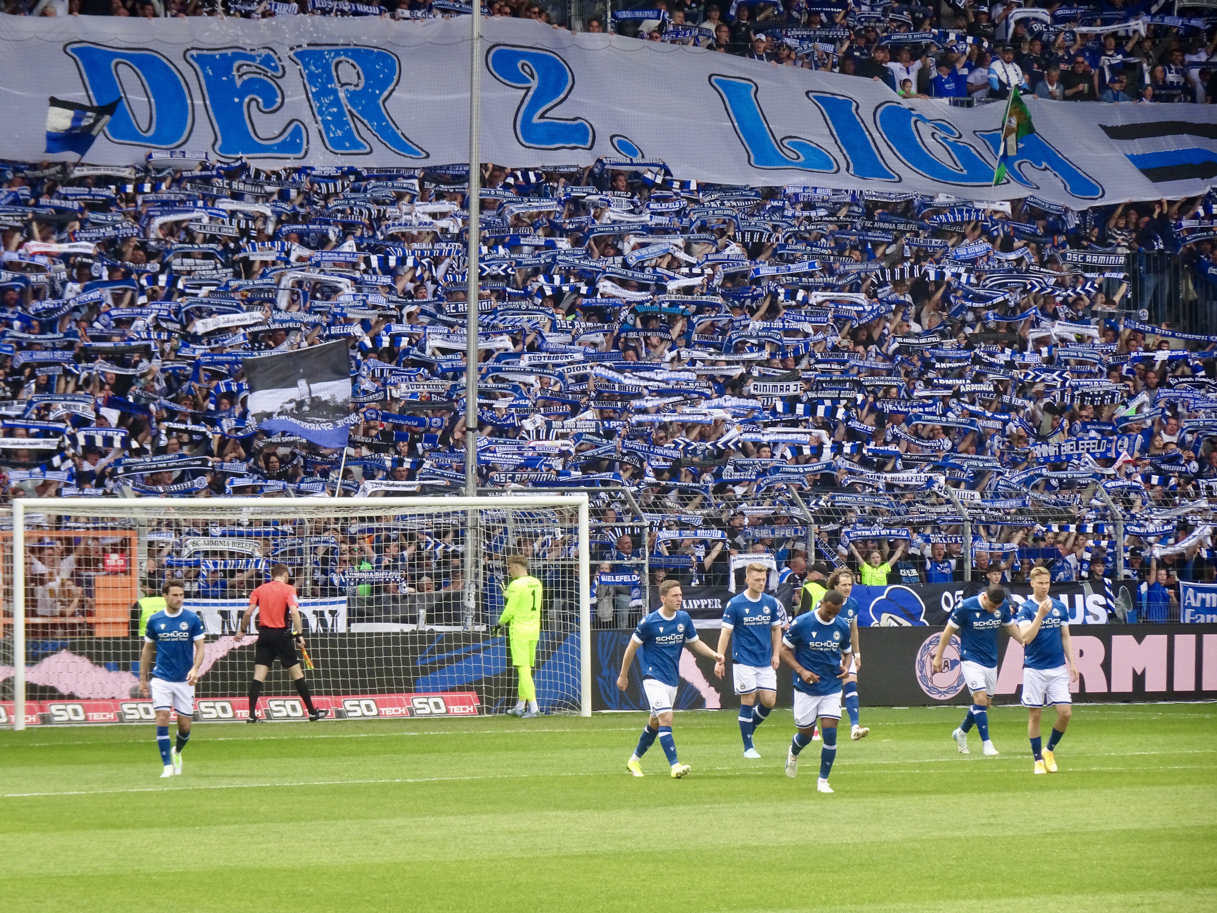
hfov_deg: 9.6
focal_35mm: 206
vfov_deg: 7.2
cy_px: 456
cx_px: 608
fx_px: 7242
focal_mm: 35.17
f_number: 6.3
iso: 160
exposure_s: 1/250
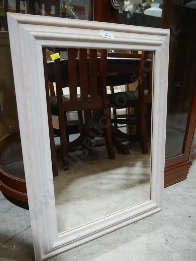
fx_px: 211
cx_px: 98
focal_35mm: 28
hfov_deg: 49.8
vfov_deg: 63.4
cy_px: 130
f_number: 3.5
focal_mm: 14
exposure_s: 1/60
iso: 320
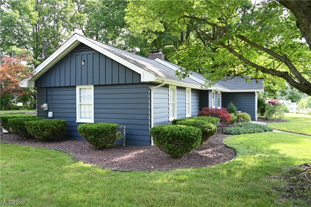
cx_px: 156
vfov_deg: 45.6
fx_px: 246
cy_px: 104
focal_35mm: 28
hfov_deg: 64.6
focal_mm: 28.5
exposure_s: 1/320
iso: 3200
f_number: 11
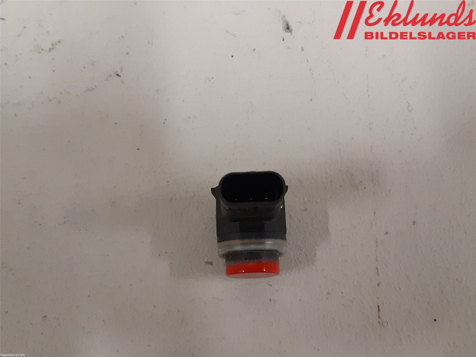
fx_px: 358
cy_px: 178
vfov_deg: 53.1
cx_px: 238
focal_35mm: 26
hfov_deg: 67.3
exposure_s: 1/50
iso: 250
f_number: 1.7
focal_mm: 3.93
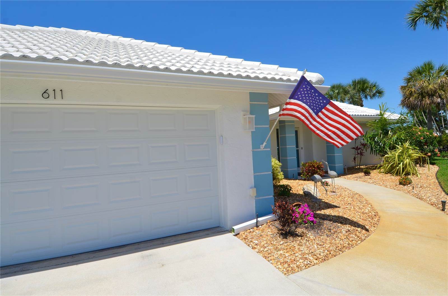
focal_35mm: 18
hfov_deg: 90.1
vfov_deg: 67.1
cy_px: 148
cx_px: 224
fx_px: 223
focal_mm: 12
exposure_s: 1/320
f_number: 9
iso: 100
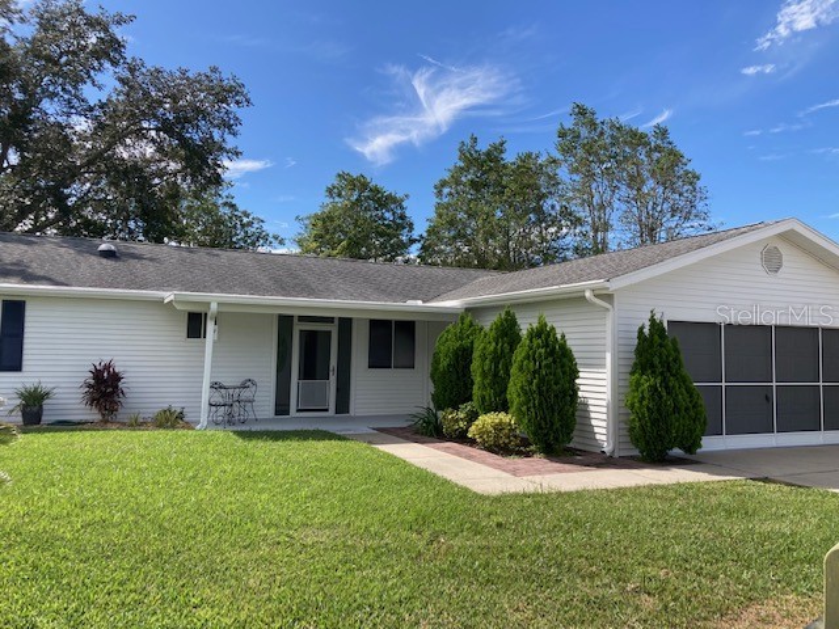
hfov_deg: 63.4
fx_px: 679
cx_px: 420
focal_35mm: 28
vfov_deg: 49.7
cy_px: 314
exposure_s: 1/1715
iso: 20
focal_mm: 3.99
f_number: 1.8
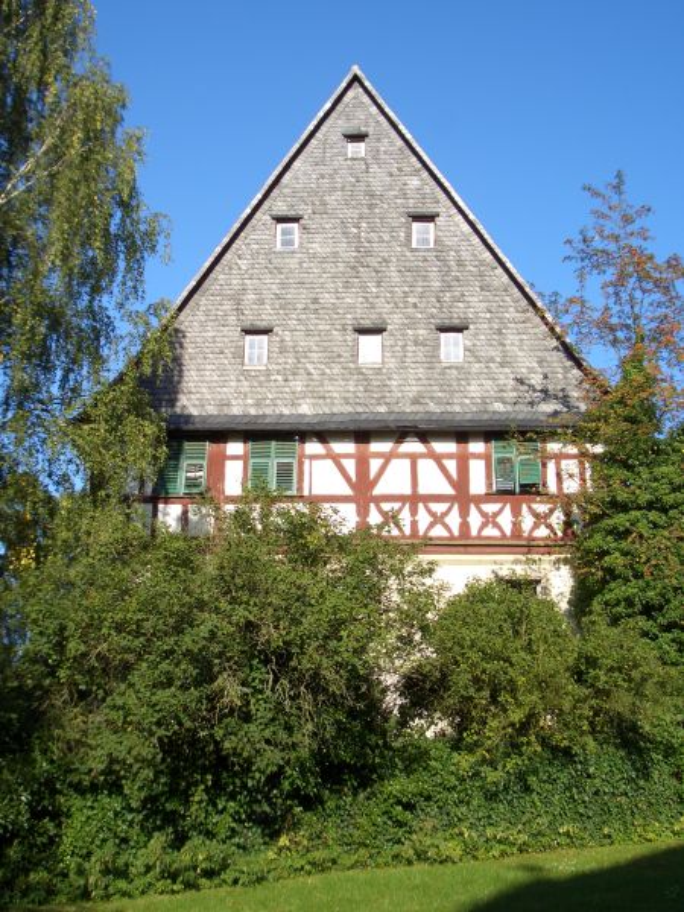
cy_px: 456
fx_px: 1080
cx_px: 342
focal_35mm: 41
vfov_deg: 45.8
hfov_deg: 35.1
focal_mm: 6.8
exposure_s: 1/250
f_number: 4.6
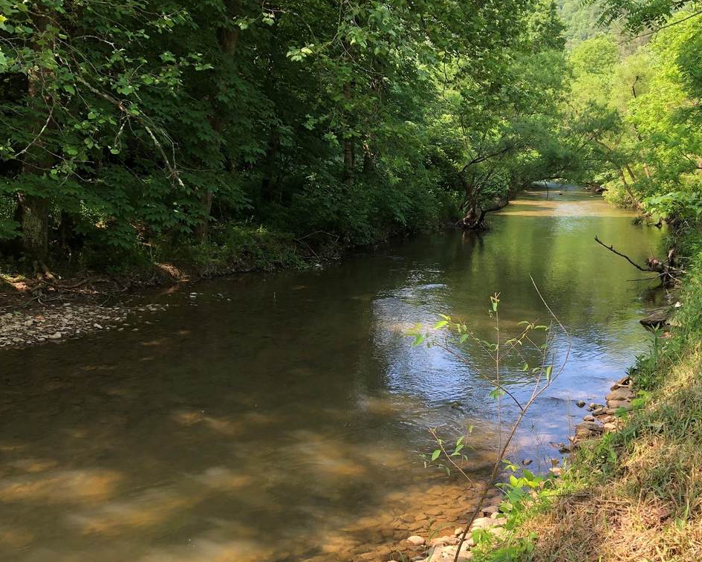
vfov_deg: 40.1
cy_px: 303
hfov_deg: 48.6
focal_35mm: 37
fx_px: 769
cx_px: 441
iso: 20
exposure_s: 1/138
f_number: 1.8
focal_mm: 3.99
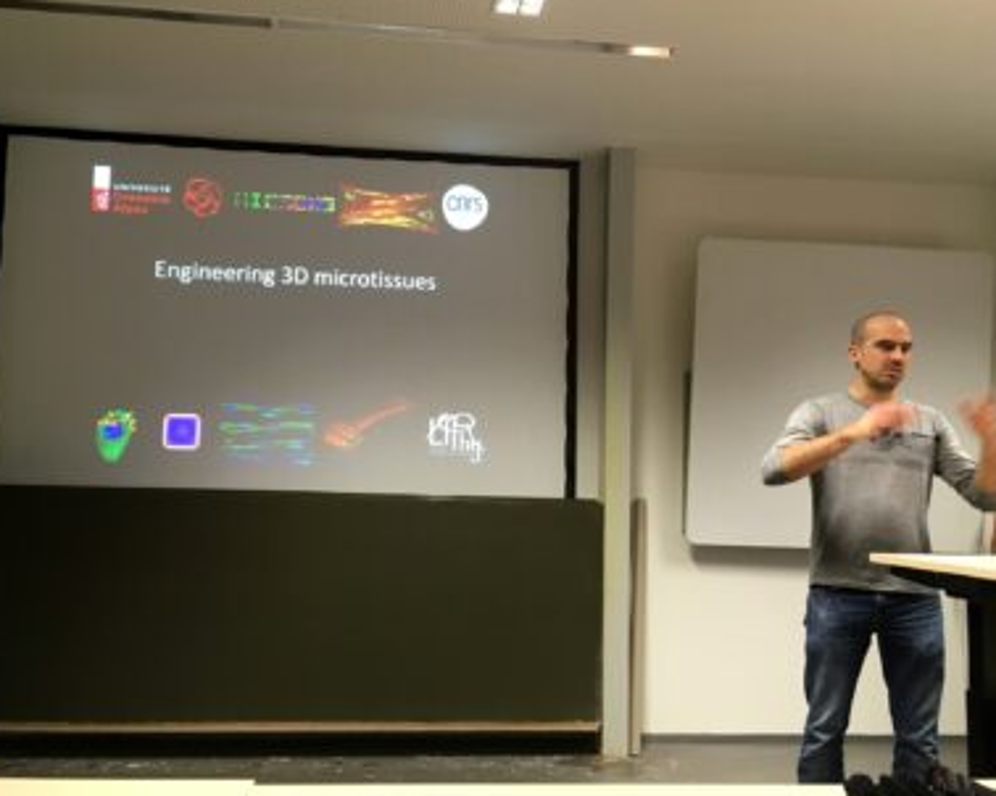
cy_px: 403
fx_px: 943
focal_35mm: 32
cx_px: 484
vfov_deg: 45.8
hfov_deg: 55.7
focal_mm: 4.15
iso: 100
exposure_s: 1/33
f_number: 2.2
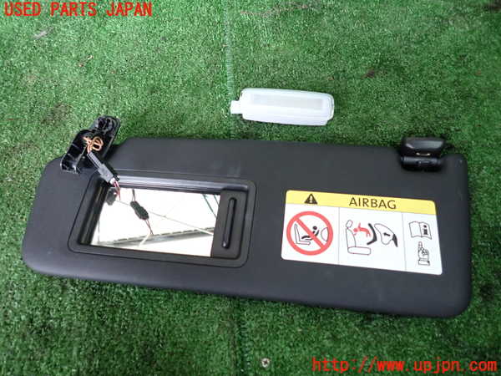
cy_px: 188
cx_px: 250
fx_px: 362
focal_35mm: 25
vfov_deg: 54.9
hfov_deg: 69.4
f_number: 2
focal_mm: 4.5
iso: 400
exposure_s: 1/50
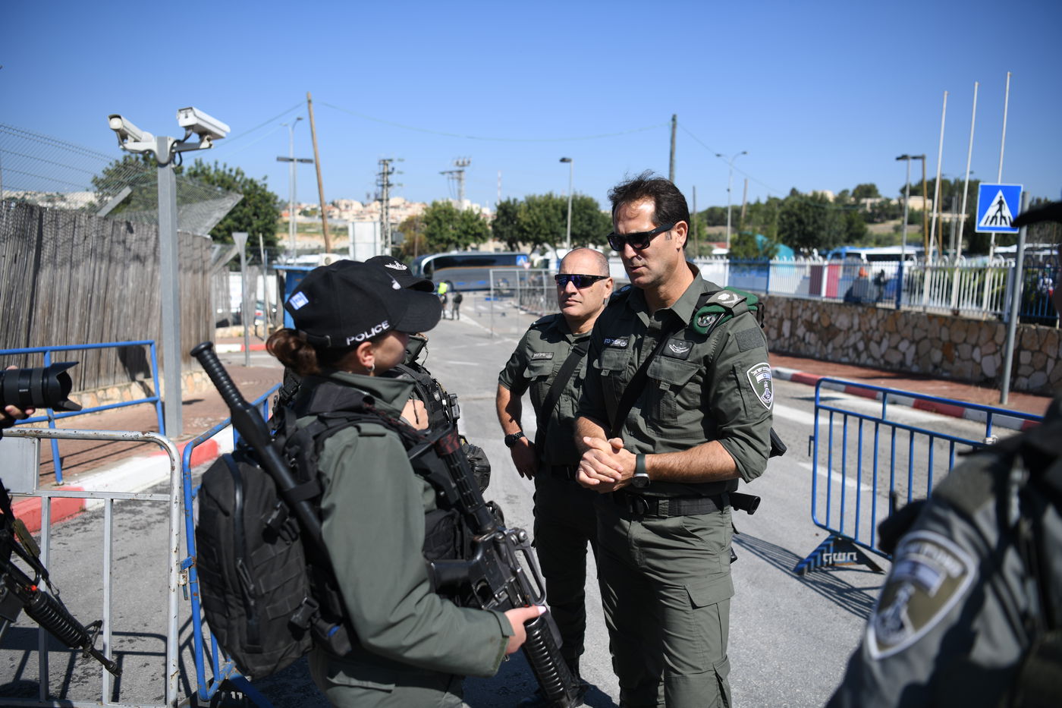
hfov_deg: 63.7
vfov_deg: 45.0
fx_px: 855
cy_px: 354
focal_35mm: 29
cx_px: 531
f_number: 2.8
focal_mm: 29
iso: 64
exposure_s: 1/1250
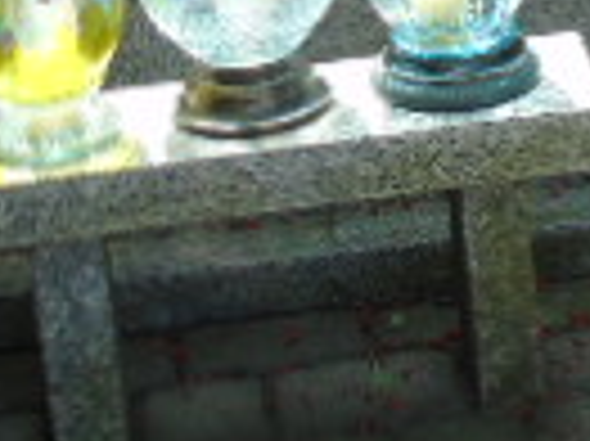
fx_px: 2827
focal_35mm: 166
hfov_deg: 11.7
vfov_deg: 8.5
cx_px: 680
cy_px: -382
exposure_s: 1/160
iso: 80
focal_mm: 6.1
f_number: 3.8
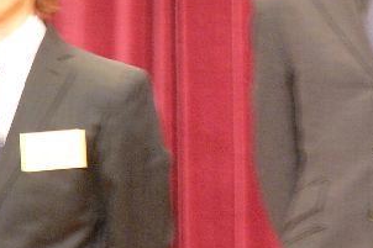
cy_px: 4
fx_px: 3811
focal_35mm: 368
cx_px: 382
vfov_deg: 3.7
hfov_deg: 5.6
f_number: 2.8
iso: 200
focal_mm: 27.9
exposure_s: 1/13
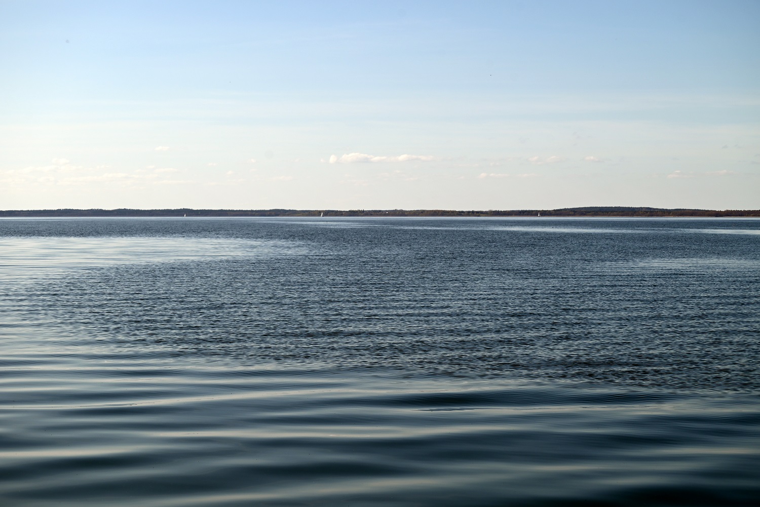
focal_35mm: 75
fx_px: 1584
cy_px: 254
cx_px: 380
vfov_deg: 18.2
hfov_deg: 27.0
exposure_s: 1/800
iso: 100
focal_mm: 75
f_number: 7.1
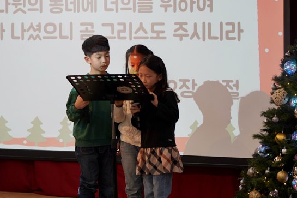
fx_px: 1171
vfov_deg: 9.6
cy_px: 53
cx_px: 146
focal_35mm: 142
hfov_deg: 14.5
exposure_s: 1/160
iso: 400
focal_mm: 86
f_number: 4
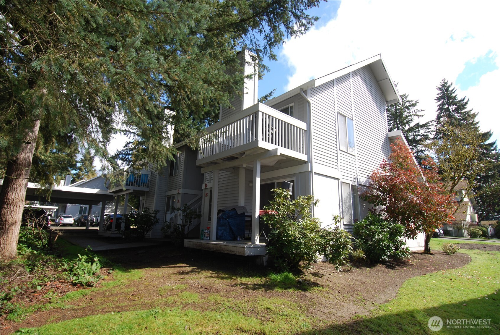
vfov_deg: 67.5
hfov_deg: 89.9
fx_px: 250
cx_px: 250
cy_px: 168
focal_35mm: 18
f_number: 6.3
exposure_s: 1/160
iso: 100
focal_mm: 12
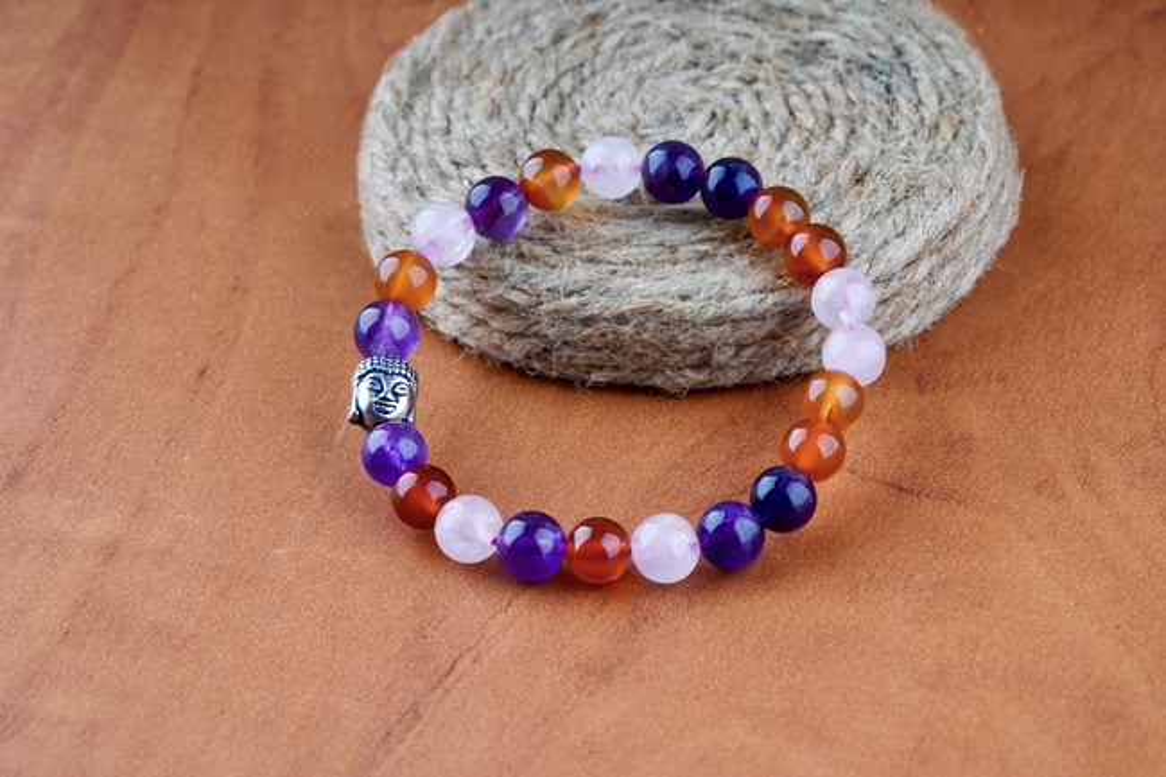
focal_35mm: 90
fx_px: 2914
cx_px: 583
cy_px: 388
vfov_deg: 15.2
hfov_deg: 22.6
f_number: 13
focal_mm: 90
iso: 100
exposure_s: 1/160
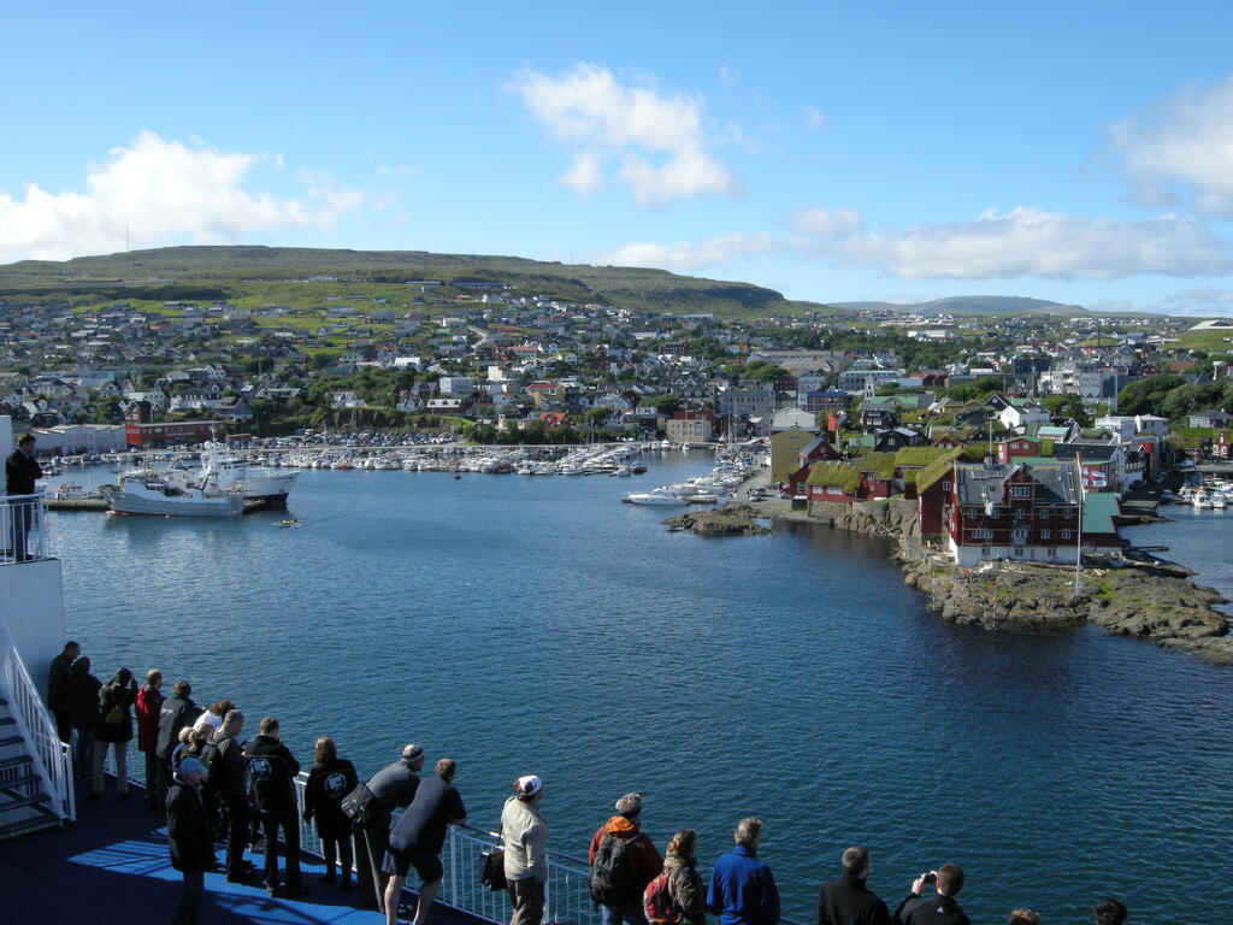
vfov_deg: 40.7
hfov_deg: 52.6
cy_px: 462
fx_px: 1247
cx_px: 616
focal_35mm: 35
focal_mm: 7.5
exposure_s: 1/289
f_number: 6.1
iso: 100
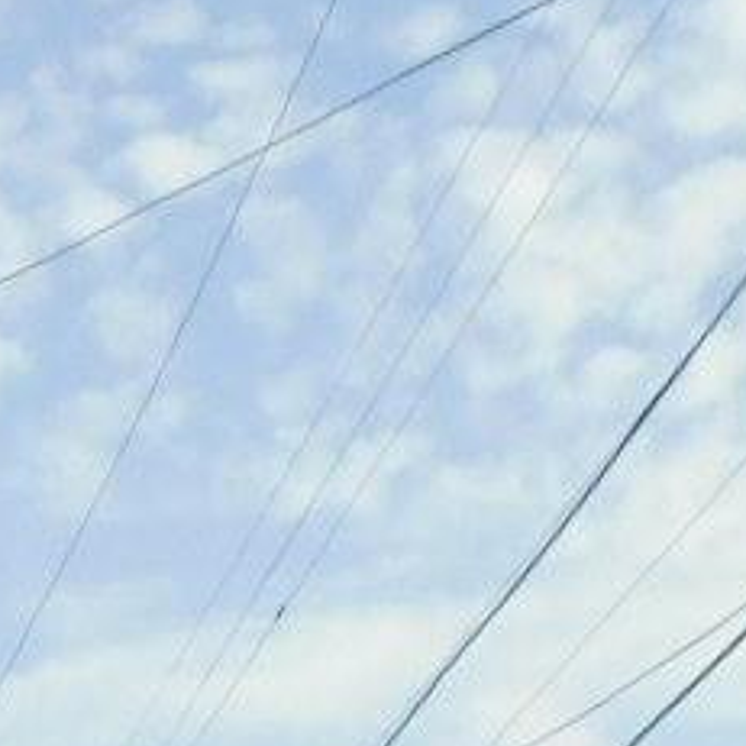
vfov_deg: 10.7
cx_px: -656
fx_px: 3438
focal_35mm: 141
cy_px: 1744
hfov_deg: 11.4
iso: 125
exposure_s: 1/800
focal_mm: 4
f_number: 3
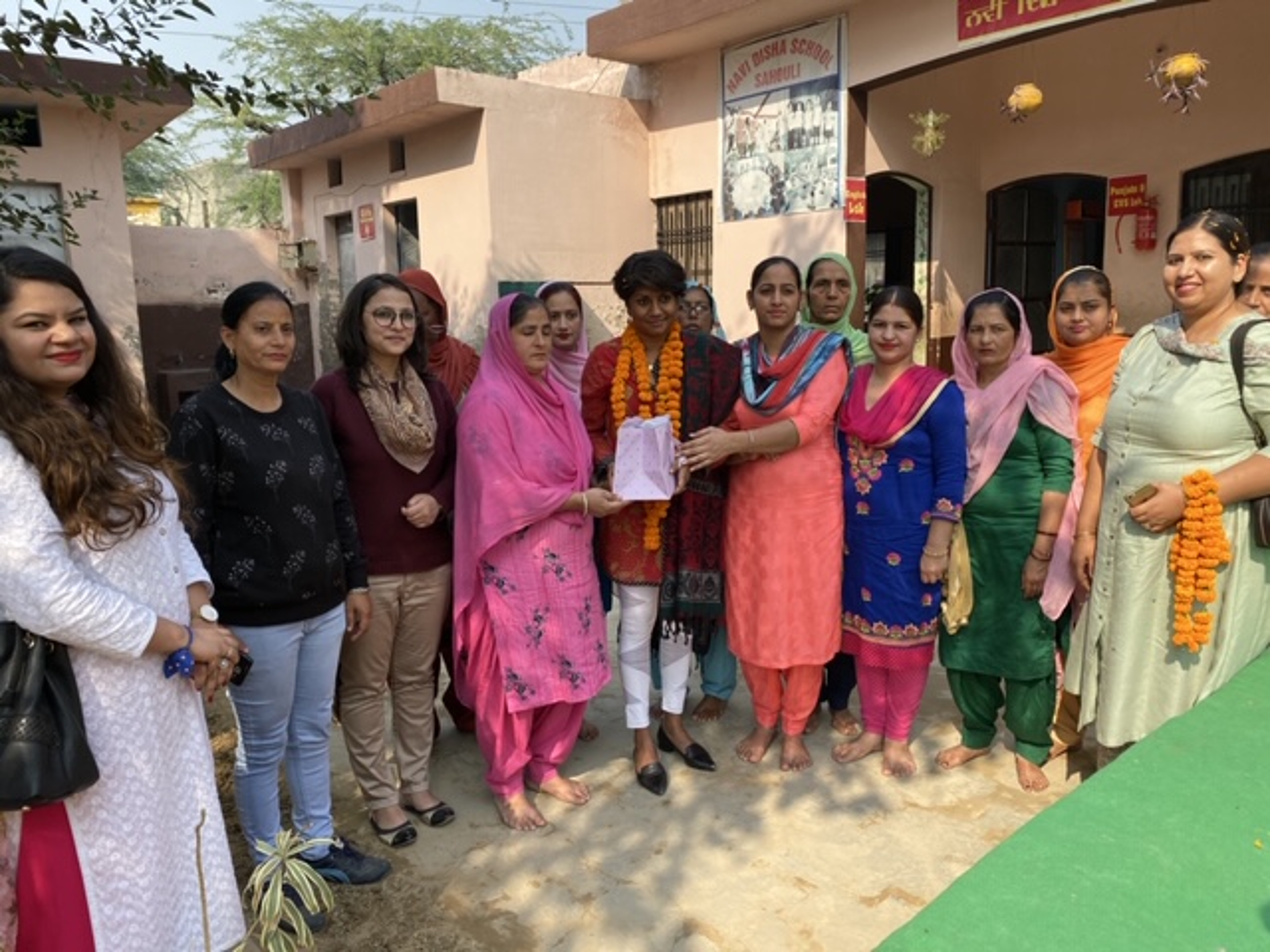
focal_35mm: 26
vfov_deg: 53.1
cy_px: 476
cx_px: 635
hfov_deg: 67.3
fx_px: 954
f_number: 1.8
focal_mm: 4.25
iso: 32
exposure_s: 1/935
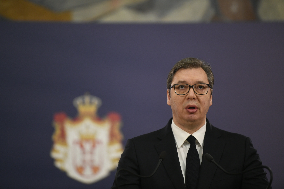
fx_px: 1578
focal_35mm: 200
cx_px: 142
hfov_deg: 10.3
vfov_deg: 6.9
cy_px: 94
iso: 2000
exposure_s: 1/250
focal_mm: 200
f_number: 2.8
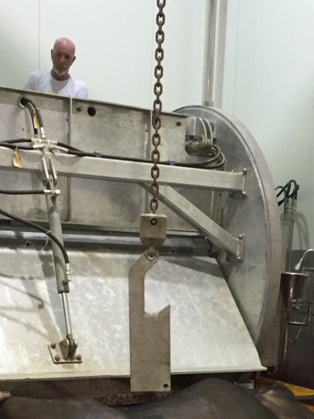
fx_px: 786
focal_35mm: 65
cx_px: 140
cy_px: 446
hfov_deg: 22.6
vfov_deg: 27.6
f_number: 2.2
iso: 250
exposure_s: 1/33
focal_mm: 4.15
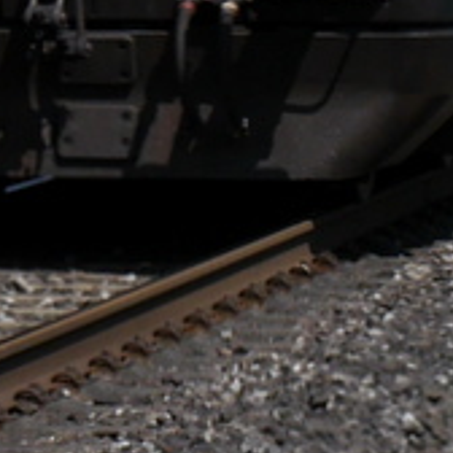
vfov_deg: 5.9
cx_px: 275
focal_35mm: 290
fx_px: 4294
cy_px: -409
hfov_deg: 6.0
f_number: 9
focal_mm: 25
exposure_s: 1/400
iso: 160
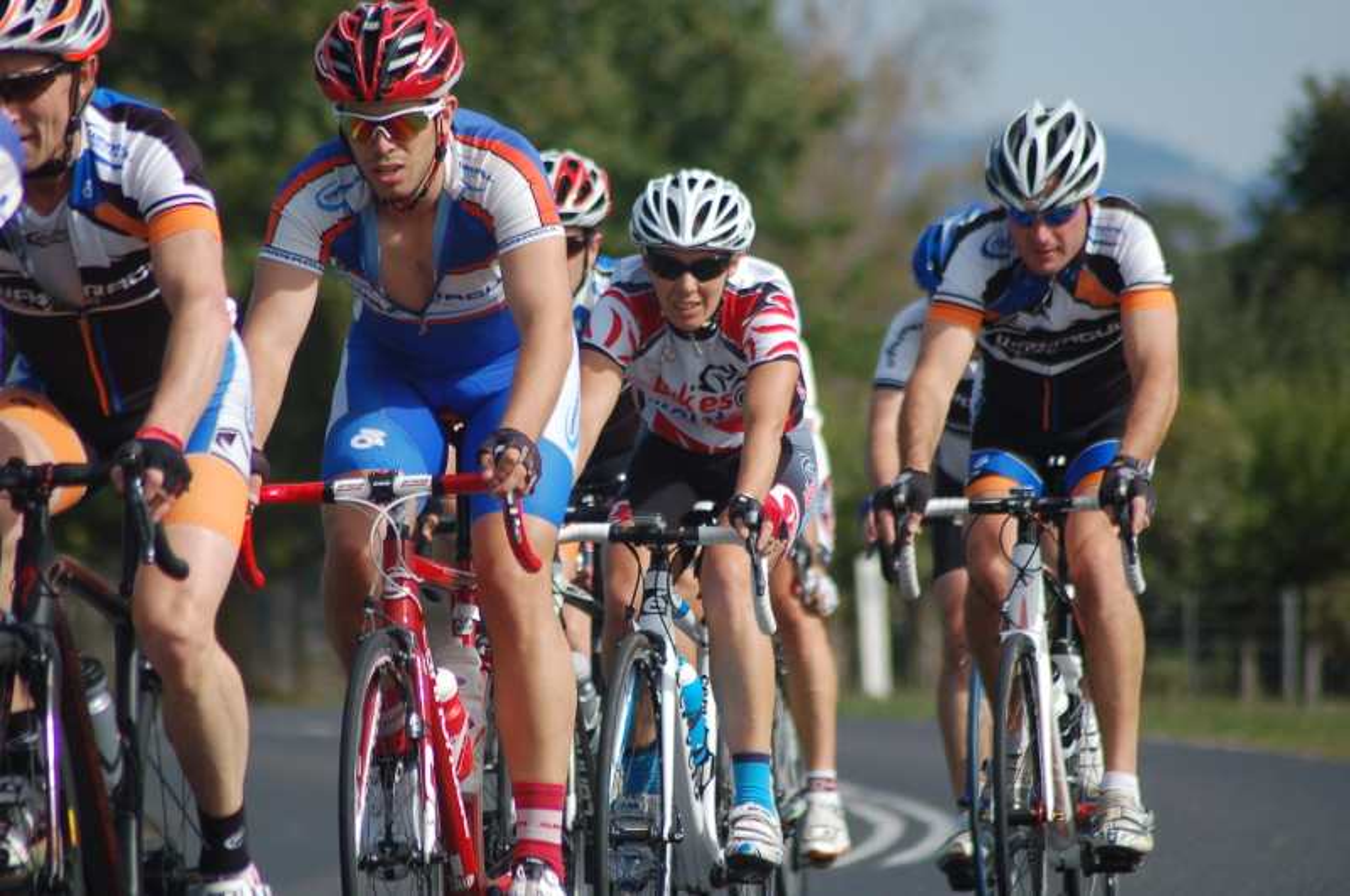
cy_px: 448
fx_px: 13481
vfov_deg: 3.8
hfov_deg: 5.7
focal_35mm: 360
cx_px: 675
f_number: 5.3
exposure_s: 1/1000
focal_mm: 240
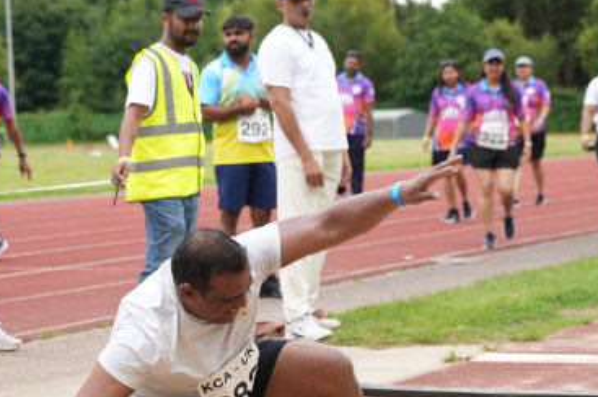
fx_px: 2193
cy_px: 356
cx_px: 300
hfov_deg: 15.5
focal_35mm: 132
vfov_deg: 10.3
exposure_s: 1/1250
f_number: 2.8
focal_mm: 47.4
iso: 250
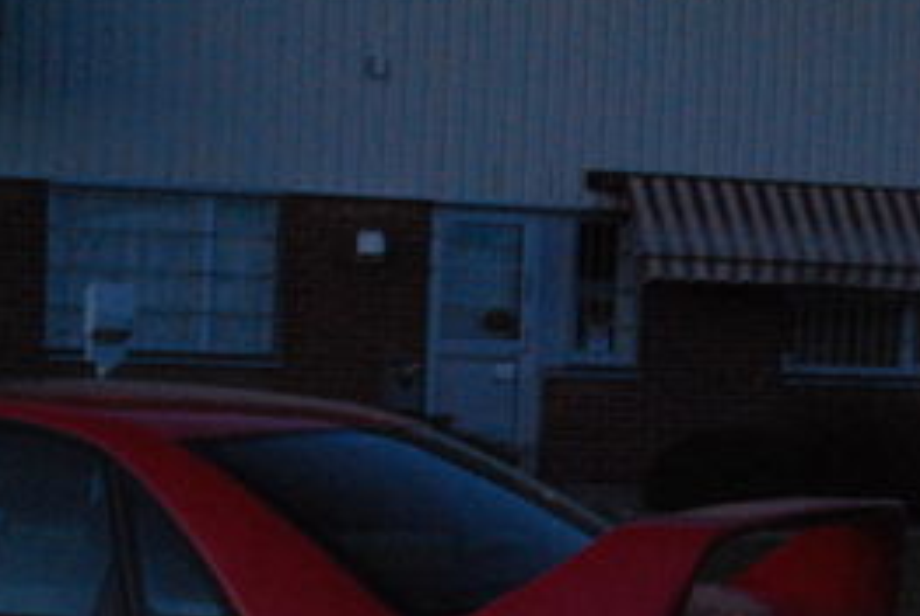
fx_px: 2896
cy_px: 472
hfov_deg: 17.9
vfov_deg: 12.1
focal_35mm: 113
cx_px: 189
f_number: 4.5
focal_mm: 31
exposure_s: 1/60
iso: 1600
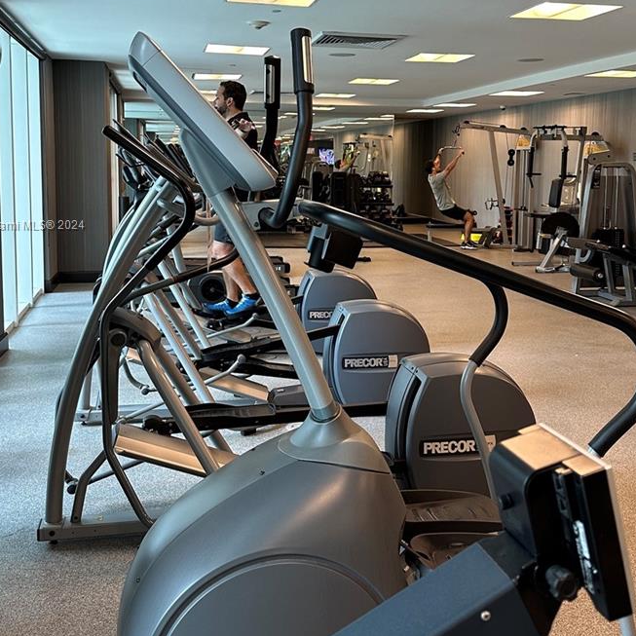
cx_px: 345
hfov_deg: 42.8
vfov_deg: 42.4
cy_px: 226
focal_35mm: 39
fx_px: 811
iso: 200
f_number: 1.78
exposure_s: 1/60
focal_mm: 6.86
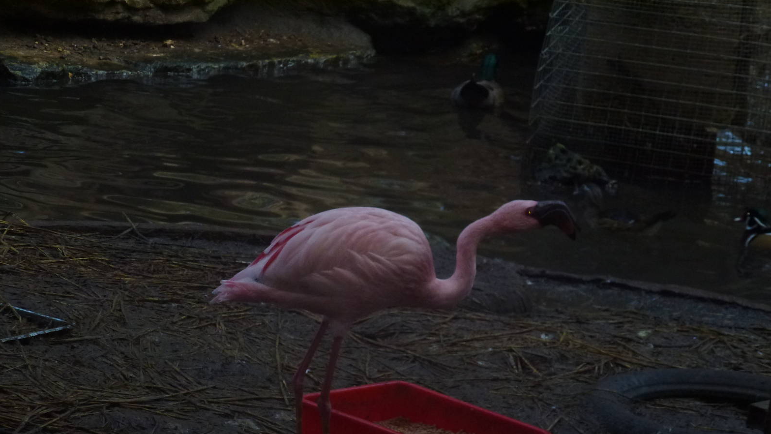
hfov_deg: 10.8
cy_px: 288
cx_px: 385
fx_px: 4069
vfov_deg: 6.1
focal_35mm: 199
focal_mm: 32.6
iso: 250
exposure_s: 1/60
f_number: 5.4
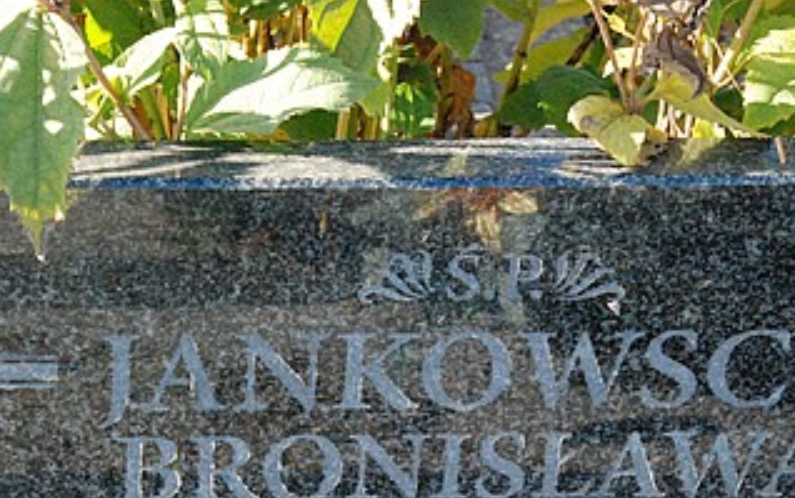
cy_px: 443
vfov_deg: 8.5
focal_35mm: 154
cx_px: 315
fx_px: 3338
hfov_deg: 13.6
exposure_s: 1/320
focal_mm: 50
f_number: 10
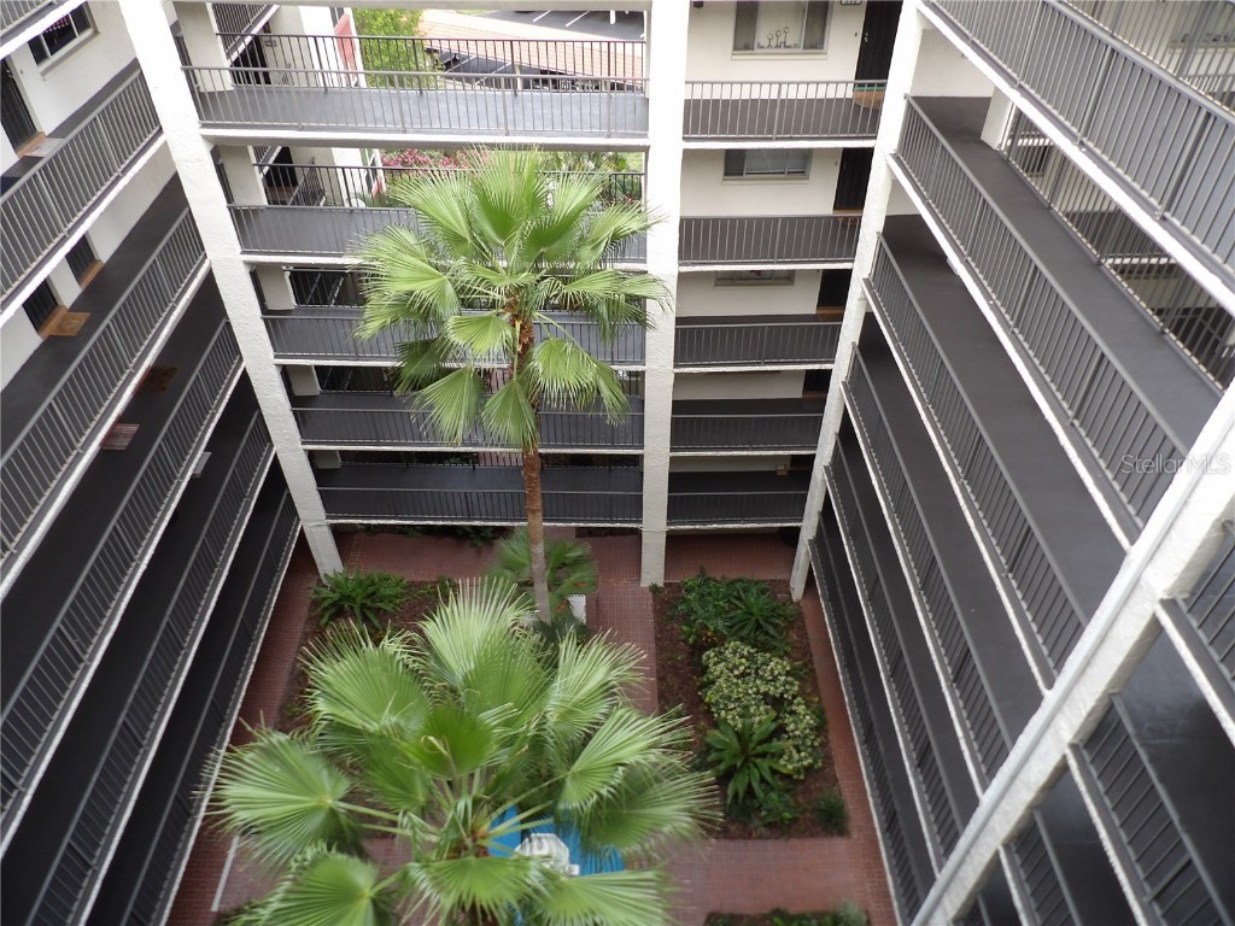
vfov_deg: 56.8
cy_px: 463
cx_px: 618
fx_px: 856
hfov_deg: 71.6
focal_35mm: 24
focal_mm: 4.3
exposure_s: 1/57
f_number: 3.2
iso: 100
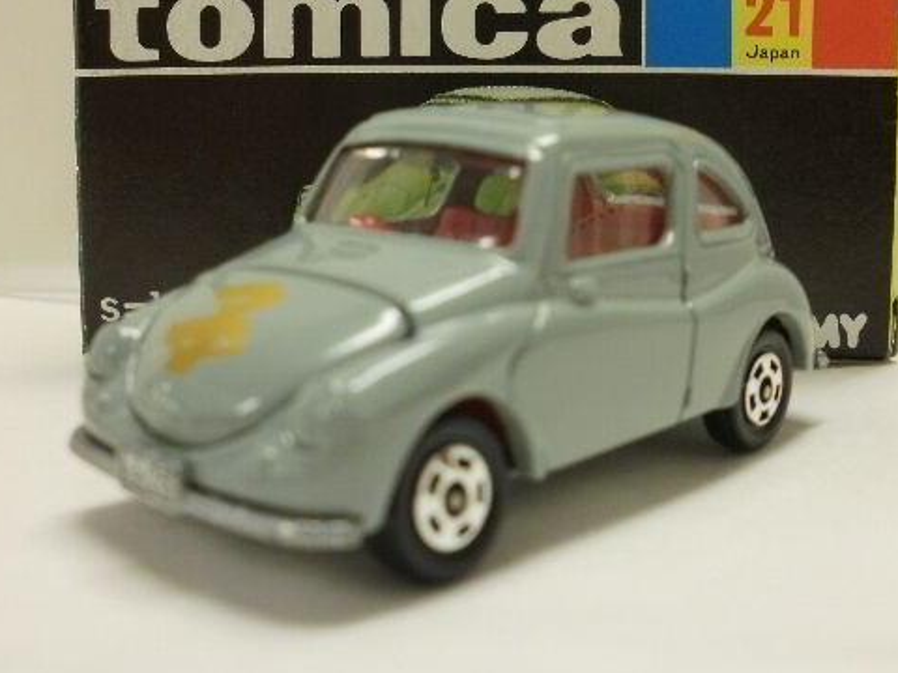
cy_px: 265
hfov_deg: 39.7
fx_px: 1245
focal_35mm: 48
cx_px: 453
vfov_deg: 30.2
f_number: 3.5
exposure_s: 1/15
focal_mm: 6.3
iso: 125
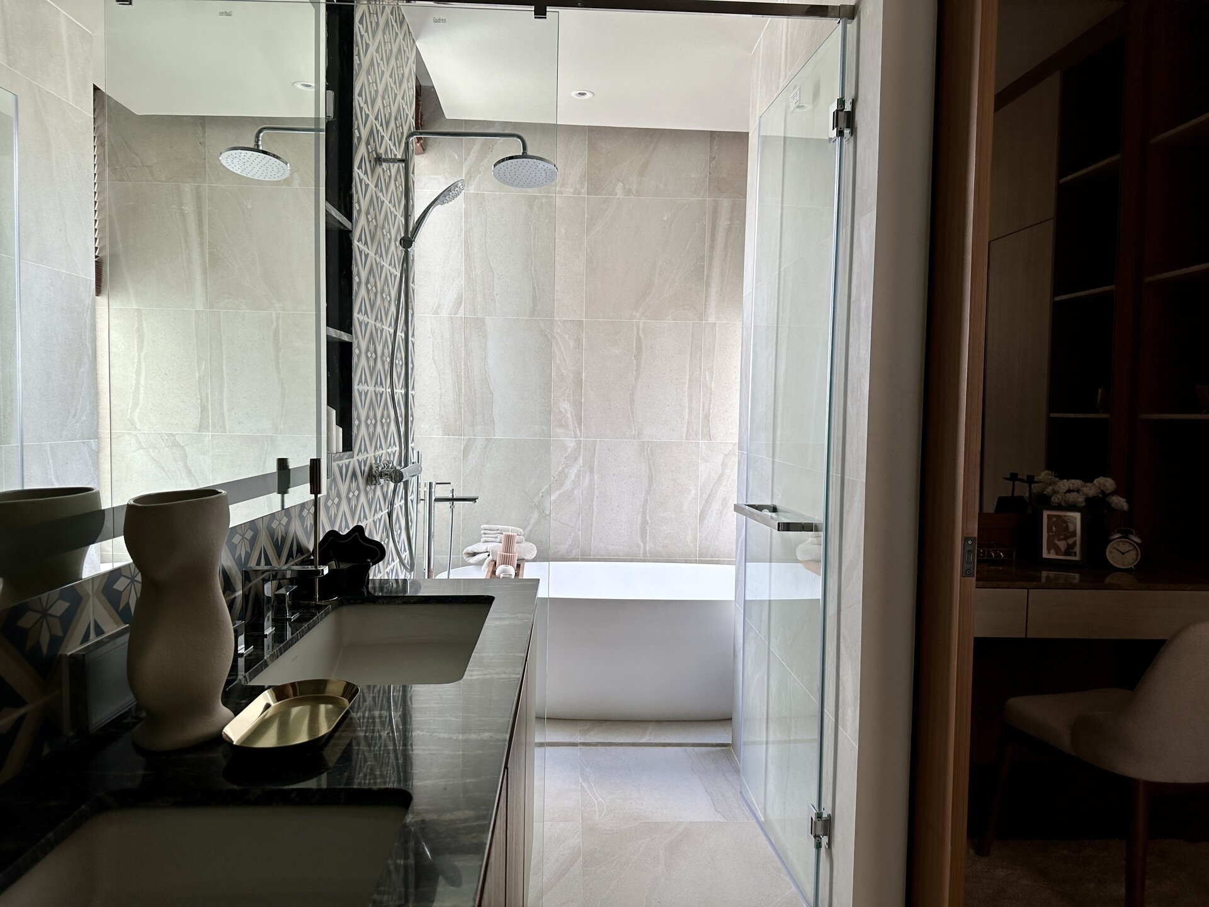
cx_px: 604
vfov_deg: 56.8
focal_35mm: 24
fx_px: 838
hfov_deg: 71.6
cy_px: 454
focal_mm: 6.86
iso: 80
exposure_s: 1/340
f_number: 1.78
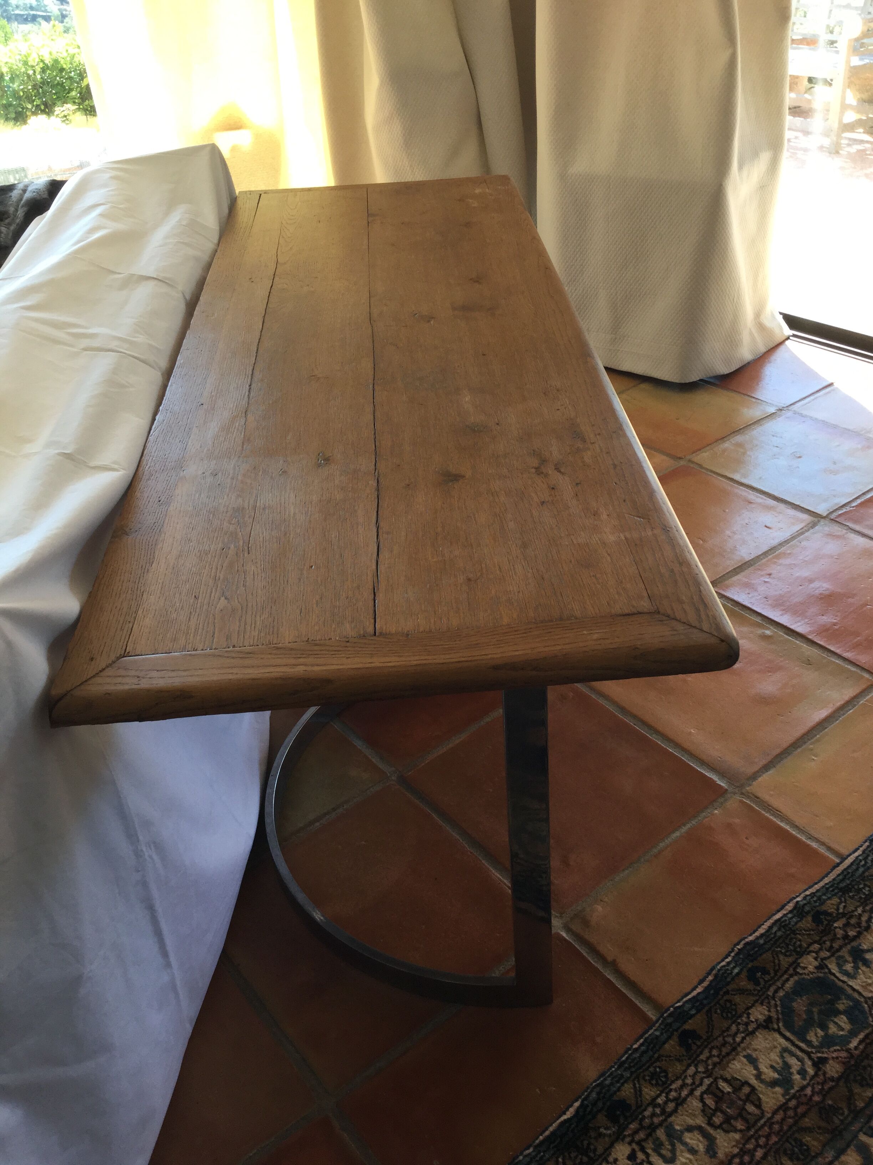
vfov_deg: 58.4
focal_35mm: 31
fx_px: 1042
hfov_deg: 45.4
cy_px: 582
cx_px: 436
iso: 40
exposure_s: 1/100
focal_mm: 3.3
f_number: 2.4
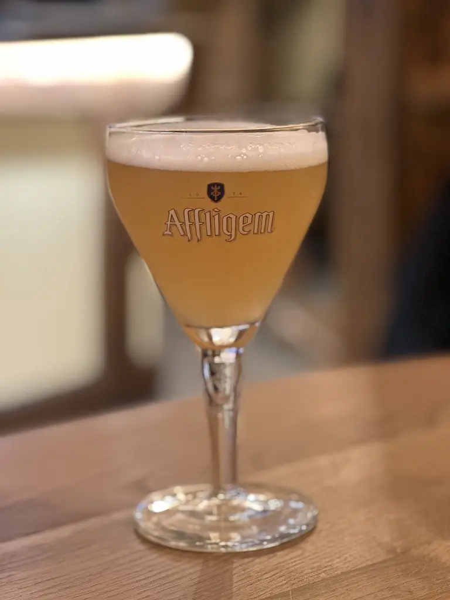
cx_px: 225
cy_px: 300
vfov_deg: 25.3
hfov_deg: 19.1
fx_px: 1335
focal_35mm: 77
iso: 320
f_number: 2.8
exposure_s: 1/25
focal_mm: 9
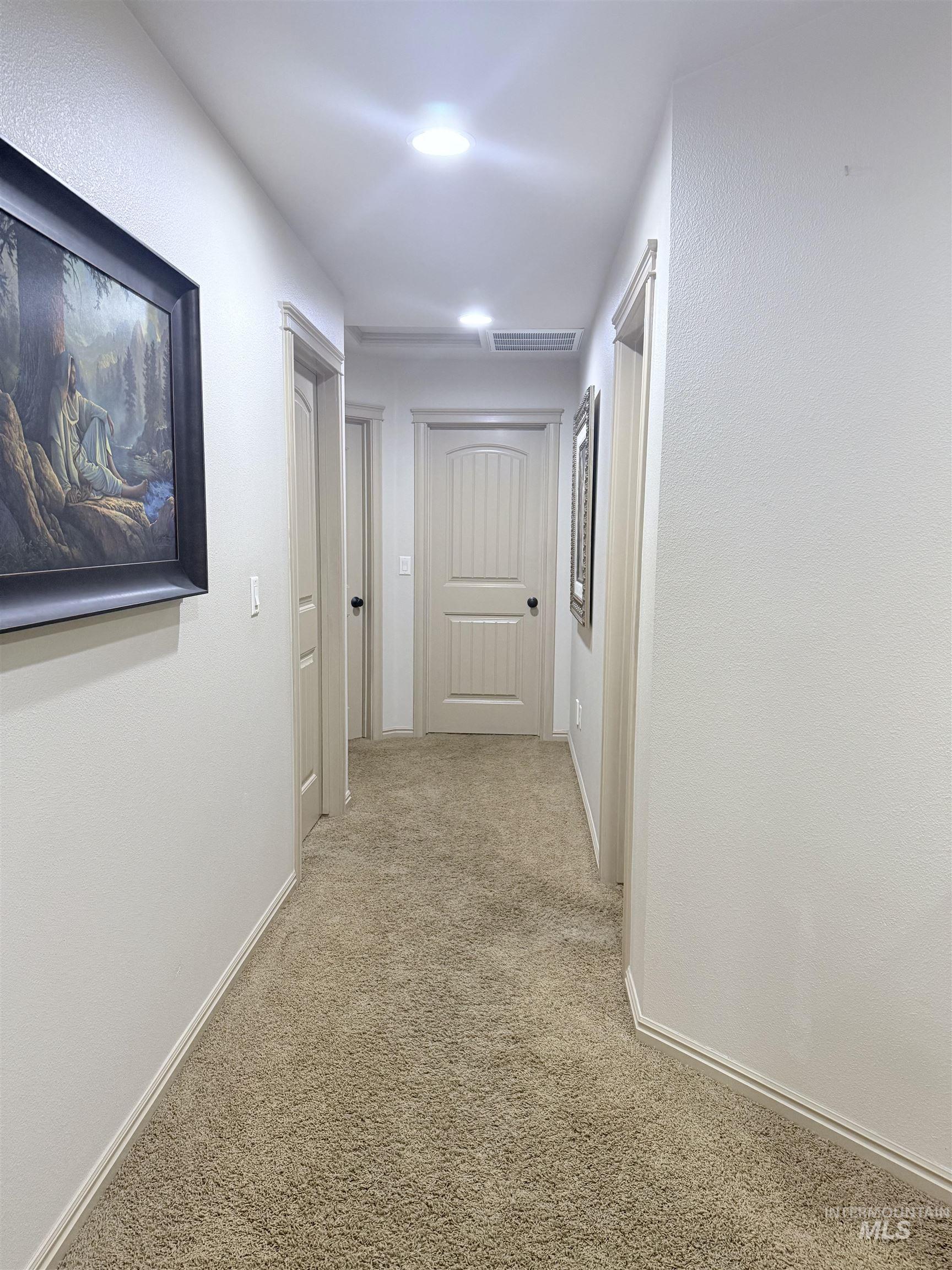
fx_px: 880
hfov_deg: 56.8
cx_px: 476
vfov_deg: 71.6
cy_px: 635
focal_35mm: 24
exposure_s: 1/60
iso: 320
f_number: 1.78
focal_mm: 6.76
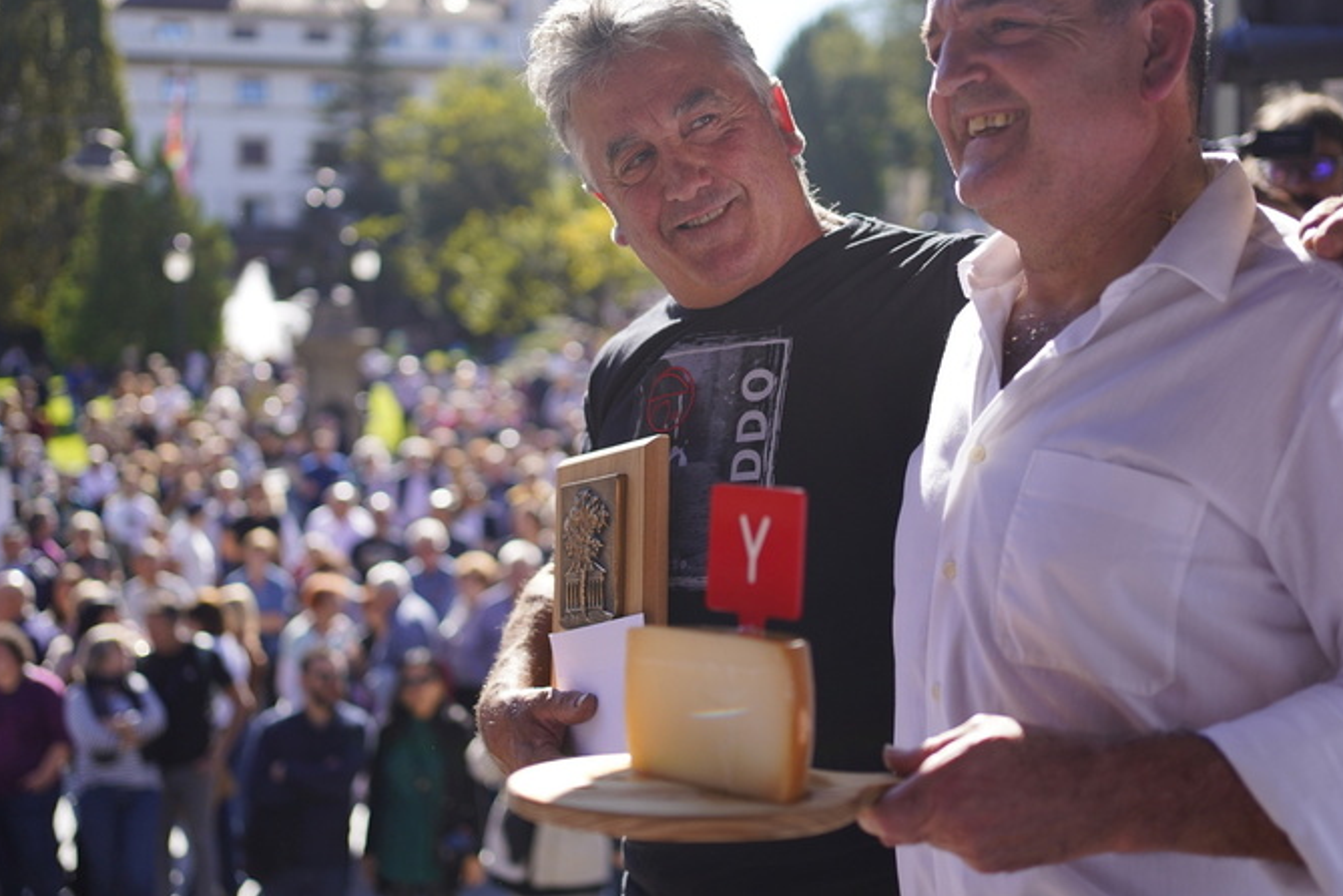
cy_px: 386
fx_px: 1828
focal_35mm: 49
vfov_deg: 27.5
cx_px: 703
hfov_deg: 40.3
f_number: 2.2
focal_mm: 35
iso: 100
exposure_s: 1/1250
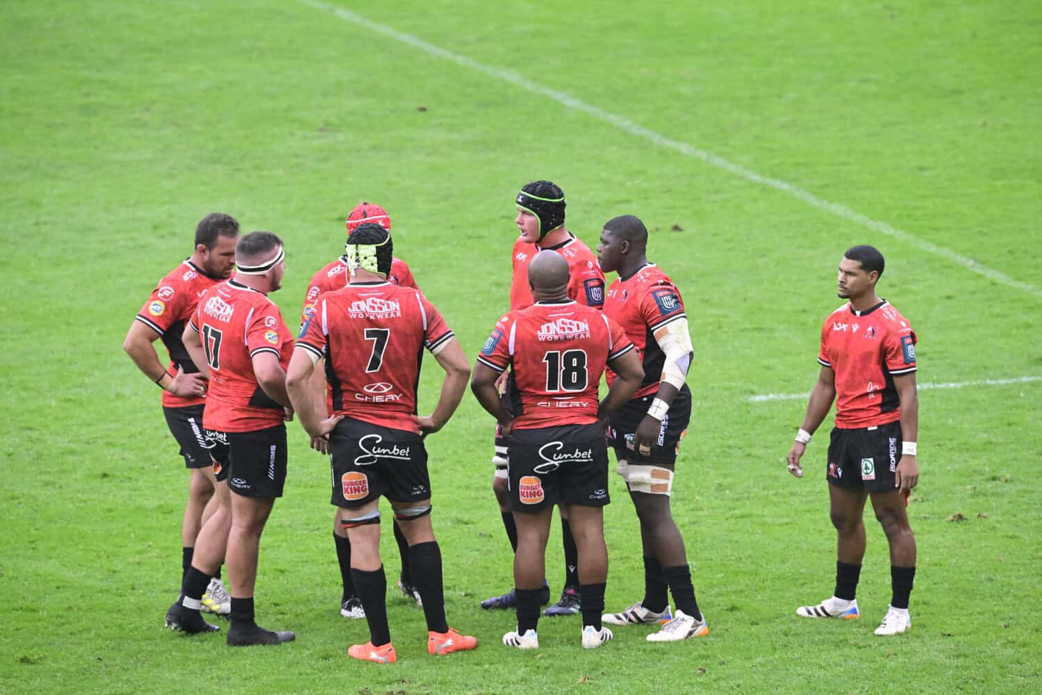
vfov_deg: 3.4
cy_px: 348
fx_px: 11577
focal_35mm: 400
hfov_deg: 5.2
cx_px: 521
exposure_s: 1/2500
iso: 8000
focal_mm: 400
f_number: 6.3
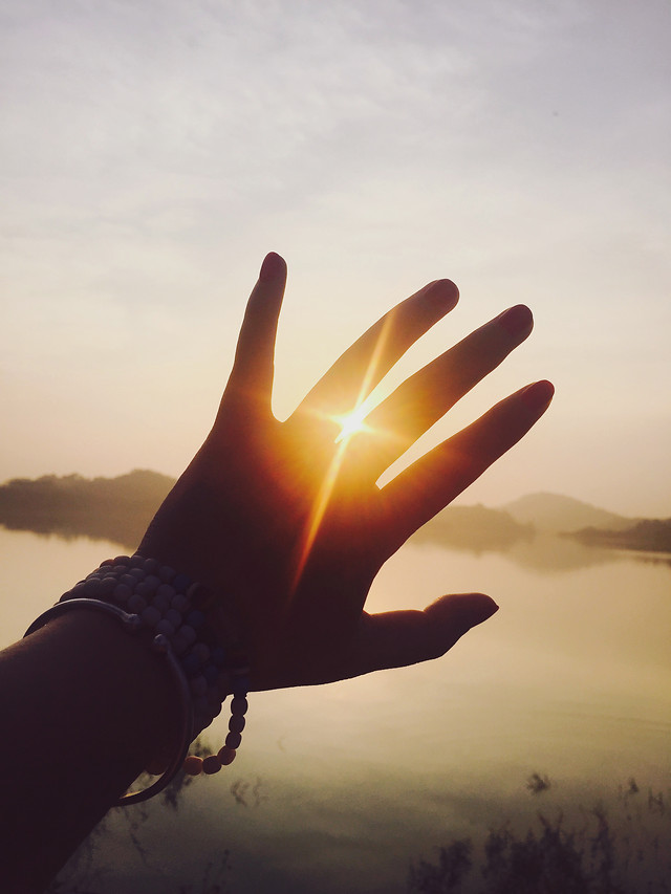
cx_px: 336
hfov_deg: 48.2
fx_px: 749
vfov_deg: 61.7
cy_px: 447
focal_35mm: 29
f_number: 2.2
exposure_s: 1/3049
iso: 32
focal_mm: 4.15
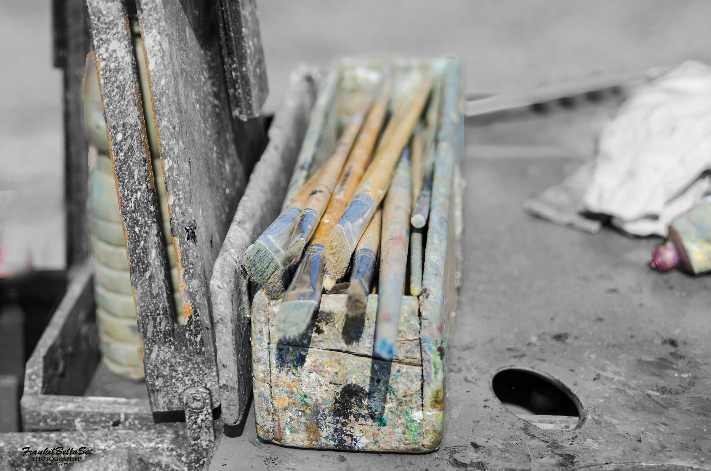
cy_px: 236
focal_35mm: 93
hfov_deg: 22.0
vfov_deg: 14.6
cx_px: 356
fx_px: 1833
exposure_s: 1/1000
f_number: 3.3
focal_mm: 62
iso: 100
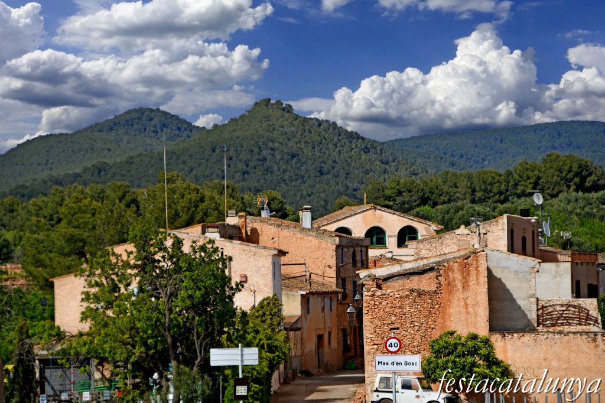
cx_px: 302
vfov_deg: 6.8
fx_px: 3393
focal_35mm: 202
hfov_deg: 10.2
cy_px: 202
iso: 100
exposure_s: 1/640
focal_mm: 135
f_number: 6.3
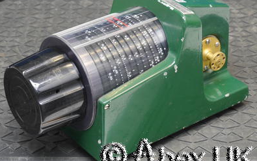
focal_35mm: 118
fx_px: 827
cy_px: 78
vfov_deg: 11.1
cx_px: 128
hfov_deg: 17.7
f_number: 11
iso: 400
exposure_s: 1/3.2
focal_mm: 55
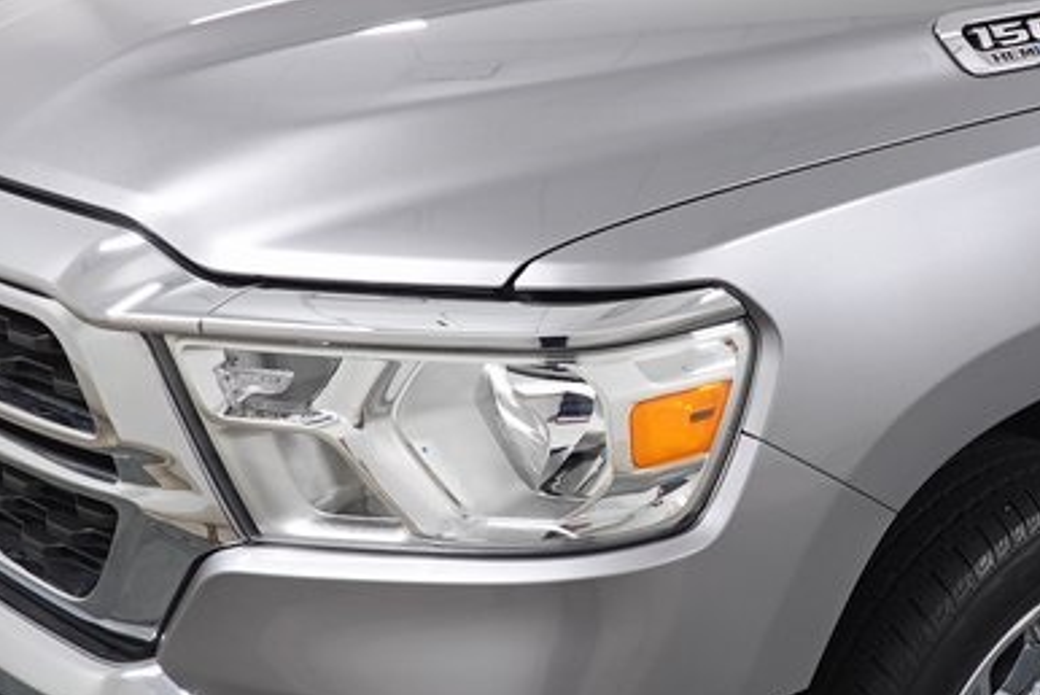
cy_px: 376
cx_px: 811
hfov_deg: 36.4
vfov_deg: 25.6
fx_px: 1532
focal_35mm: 53
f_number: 2.8
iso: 250
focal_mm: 7.6
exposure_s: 1/80
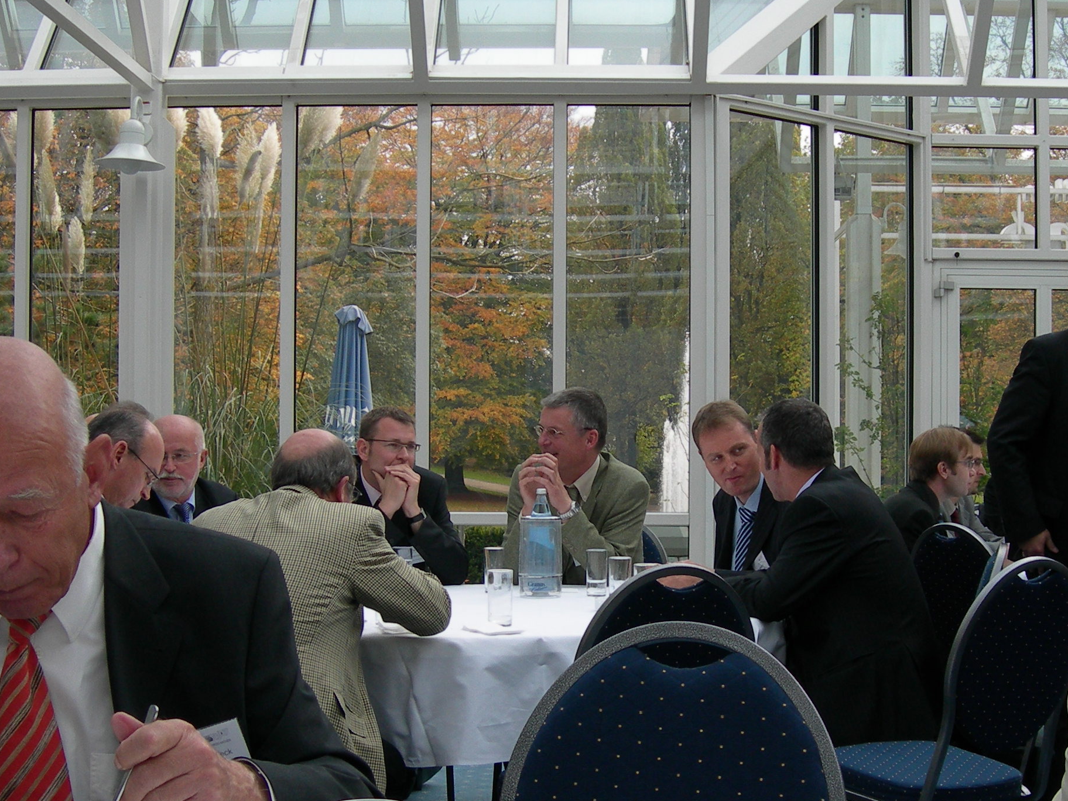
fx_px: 1975
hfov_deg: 30.3
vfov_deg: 22.9
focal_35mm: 64
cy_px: 467
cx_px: 542
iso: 50
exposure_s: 1/144
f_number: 2.8
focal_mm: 7.8
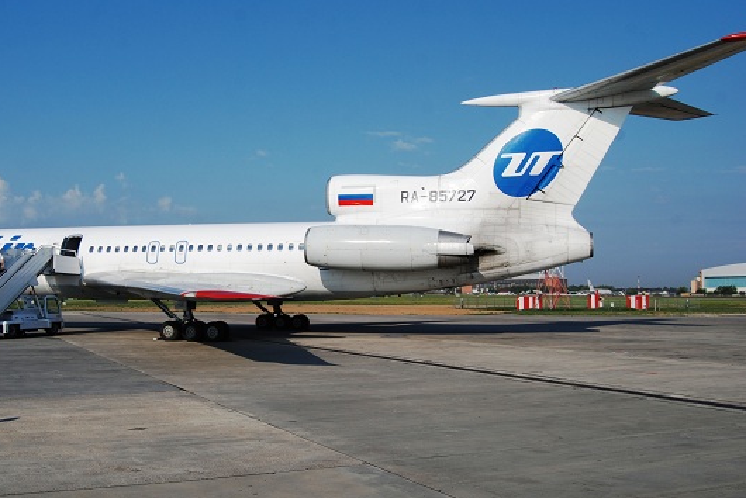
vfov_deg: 35.4
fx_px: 781
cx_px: 263
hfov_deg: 50.4
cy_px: 250
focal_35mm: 38
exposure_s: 1/320
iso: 100
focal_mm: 19
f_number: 9
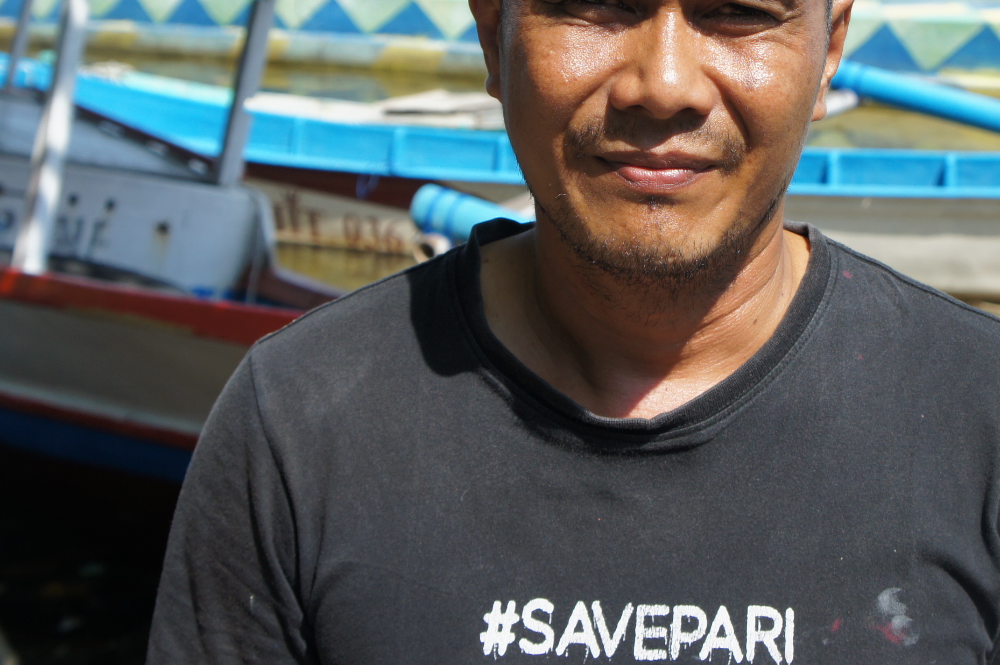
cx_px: 634
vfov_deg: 18.6
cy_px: 174
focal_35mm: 73
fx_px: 2024
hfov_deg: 27.6
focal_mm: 27
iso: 200
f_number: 5.6
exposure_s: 1/640
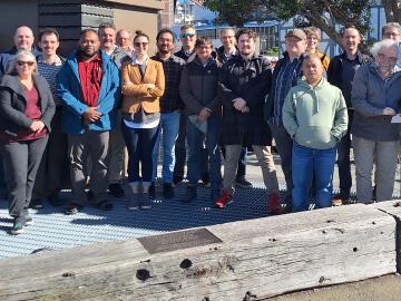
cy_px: 60
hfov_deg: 41.2
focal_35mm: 46
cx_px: 214
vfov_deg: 30.7
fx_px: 533
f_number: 1.8
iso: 40
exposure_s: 1/1706
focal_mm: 5.54
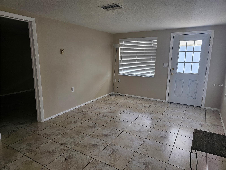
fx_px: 150
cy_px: 85
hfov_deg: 73.9
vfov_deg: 58.9
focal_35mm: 23
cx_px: 113
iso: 80
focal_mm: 6.3
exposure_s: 1/120
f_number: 1.7
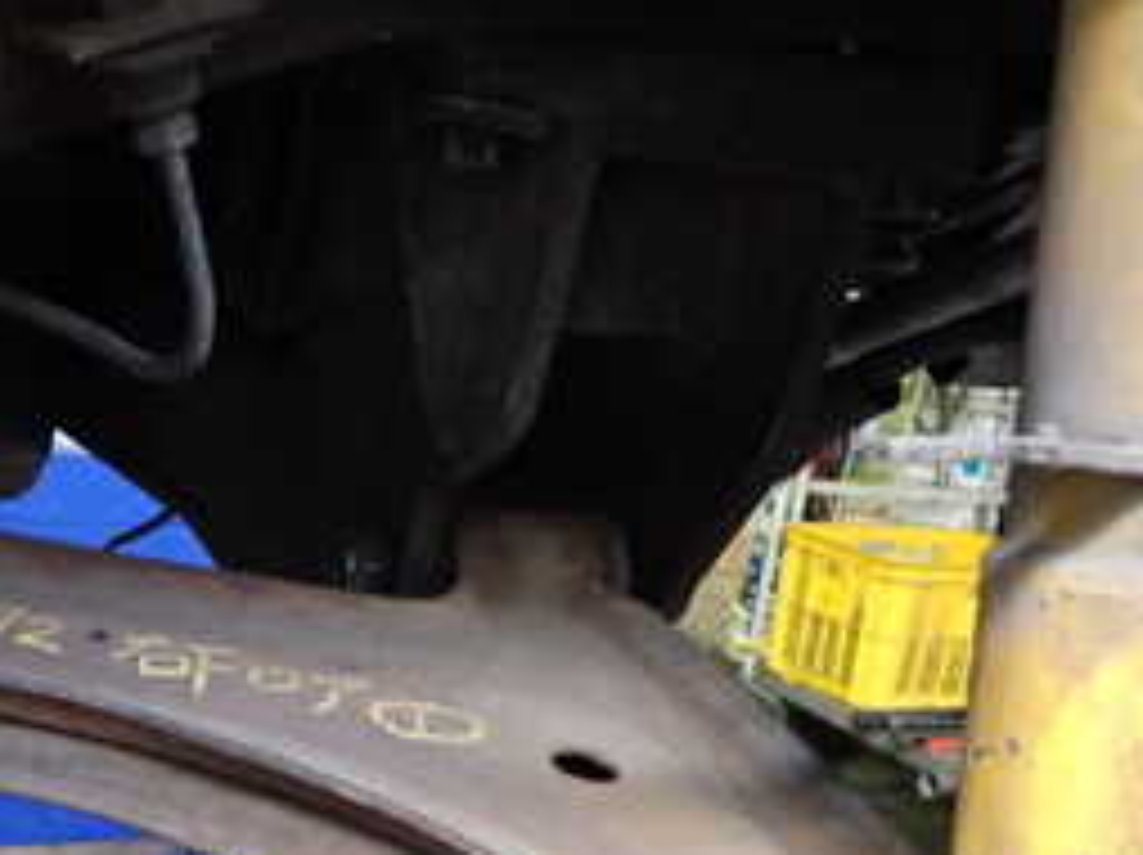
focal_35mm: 71
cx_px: 410
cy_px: 922
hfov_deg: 27.3
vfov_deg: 19.8
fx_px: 2342
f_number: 2.3
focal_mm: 5.4
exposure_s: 1/30
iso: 400
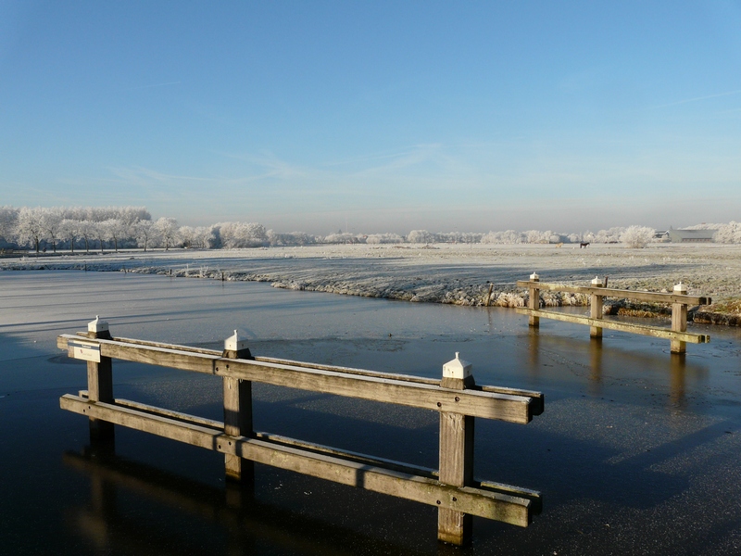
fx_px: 599
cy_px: 278
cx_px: 370
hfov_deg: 63.4
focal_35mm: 28
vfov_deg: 49.7
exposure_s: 1/400
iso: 100
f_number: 5.6
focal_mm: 4.6
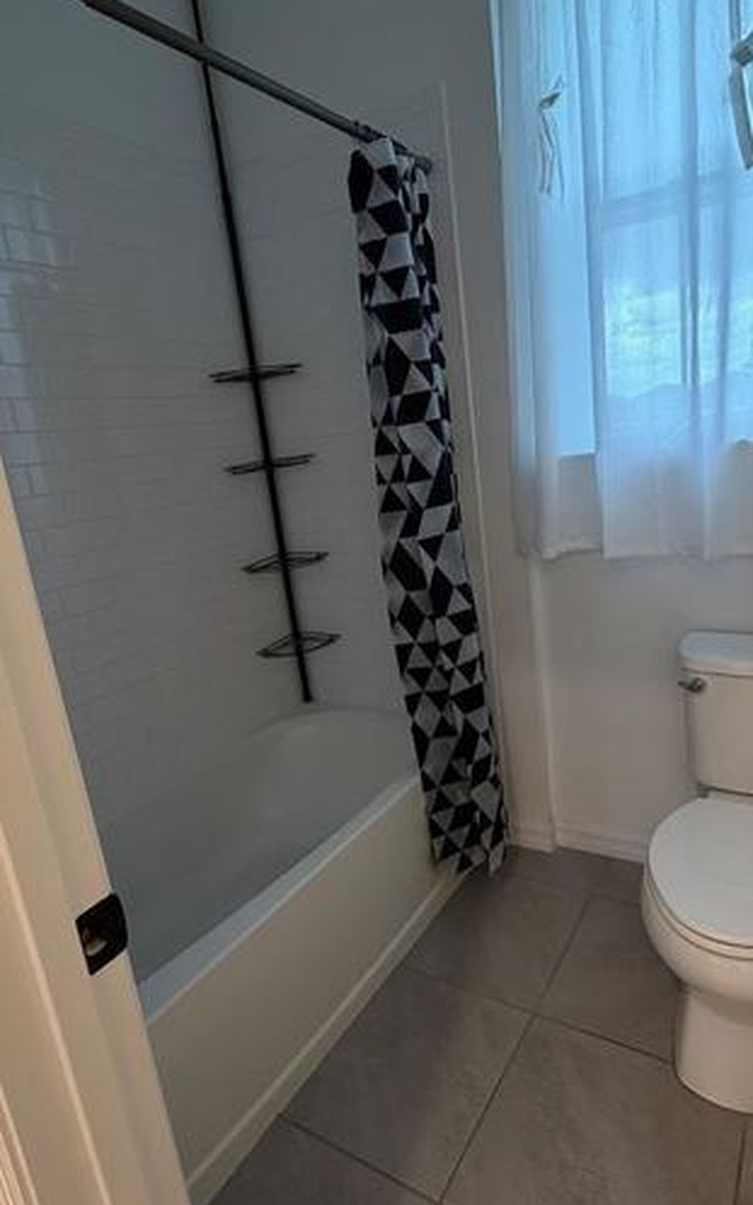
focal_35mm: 21
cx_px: 427
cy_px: 610
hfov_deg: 57.0
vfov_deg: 82.3
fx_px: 690
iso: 200
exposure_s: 1/60
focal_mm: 2.22
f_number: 2.2
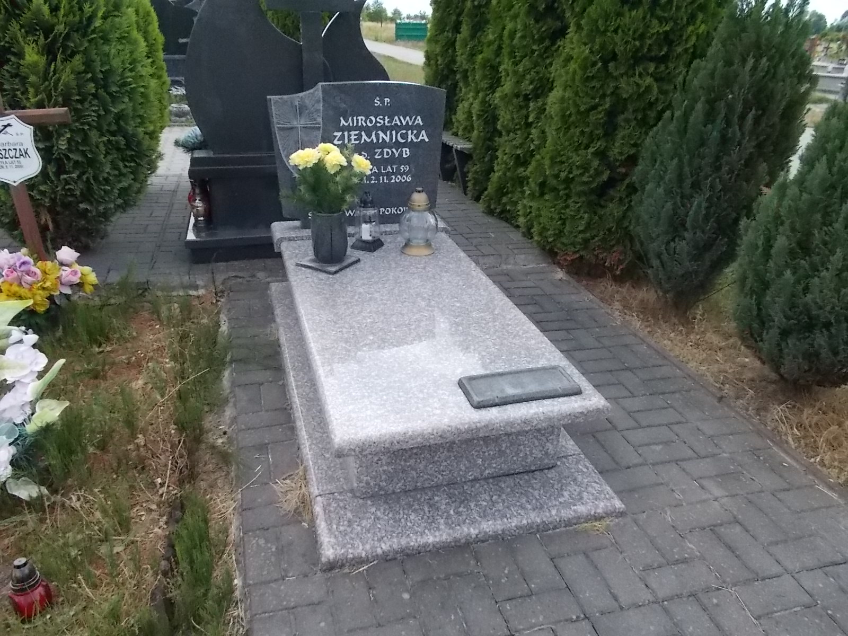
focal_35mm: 26
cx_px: 424
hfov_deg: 67.3
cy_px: 318
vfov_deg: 53.1
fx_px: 637
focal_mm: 4.6
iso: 400
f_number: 8
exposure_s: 1/320
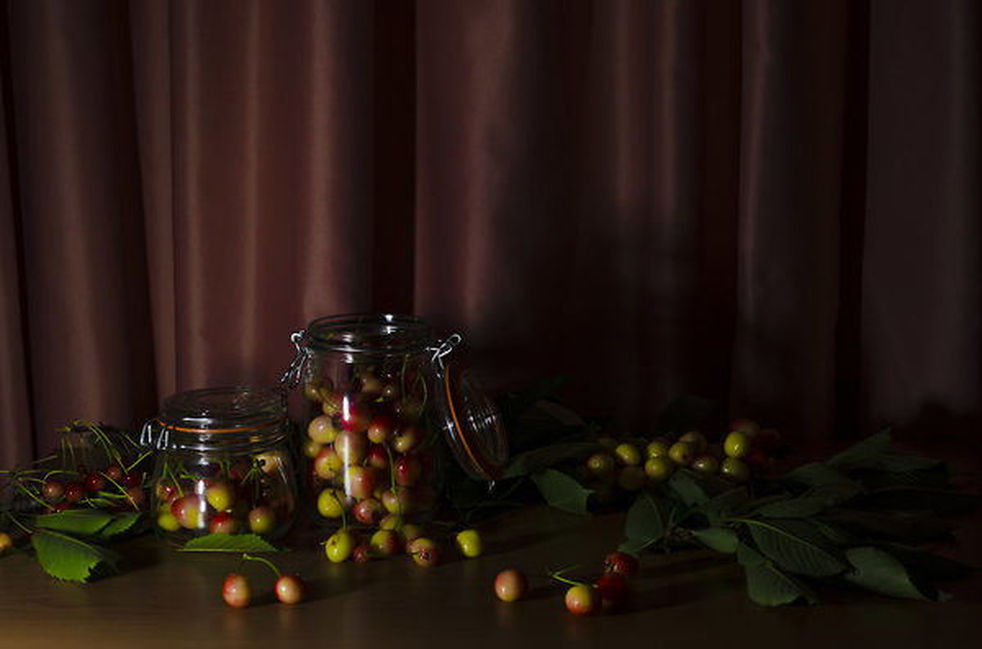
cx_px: 491
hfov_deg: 27.1
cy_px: 324
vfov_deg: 18.1
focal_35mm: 75
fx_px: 2041
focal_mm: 50
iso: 200
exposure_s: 15
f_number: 5.6
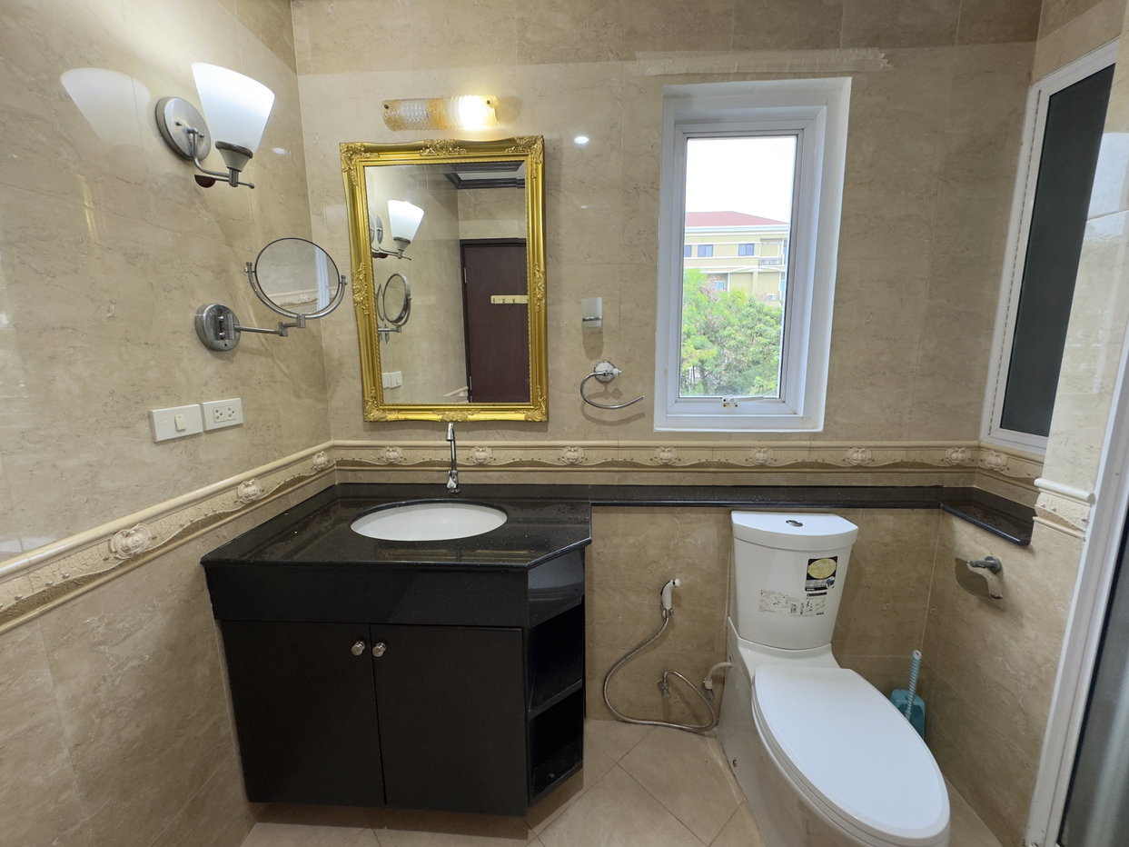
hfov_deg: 102.1
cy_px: 424
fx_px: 457
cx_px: 564
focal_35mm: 14
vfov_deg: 85.7
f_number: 2.2
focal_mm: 2.22
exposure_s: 1/50
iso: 160
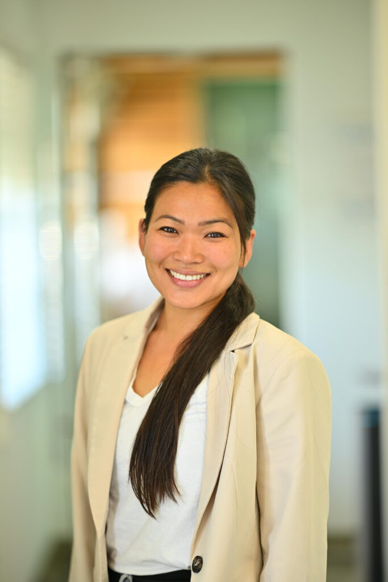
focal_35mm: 105
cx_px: 194
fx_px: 1697
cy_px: 291
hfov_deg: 13.0
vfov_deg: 19.5
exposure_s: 1/60
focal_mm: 105
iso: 64
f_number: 1.4
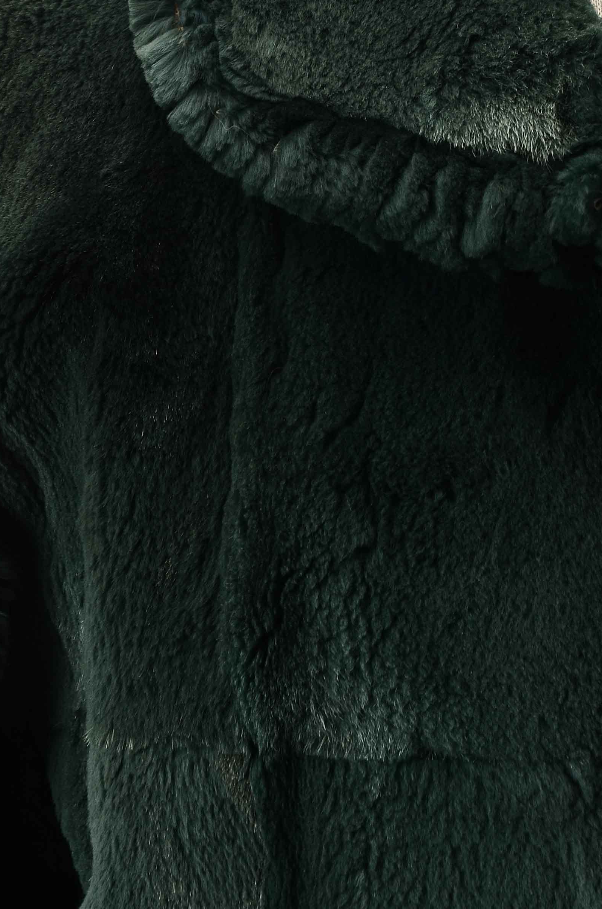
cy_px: 282
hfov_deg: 4.2
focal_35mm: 323
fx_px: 8141
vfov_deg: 6.4
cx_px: 583
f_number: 8
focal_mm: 105
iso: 160
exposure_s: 1/60
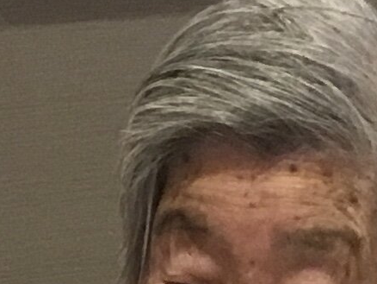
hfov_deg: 8.6
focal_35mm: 231
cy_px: 969
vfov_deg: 5.8
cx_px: 163
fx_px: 2517
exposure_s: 1/30
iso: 80
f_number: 2.4
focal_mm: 3.3
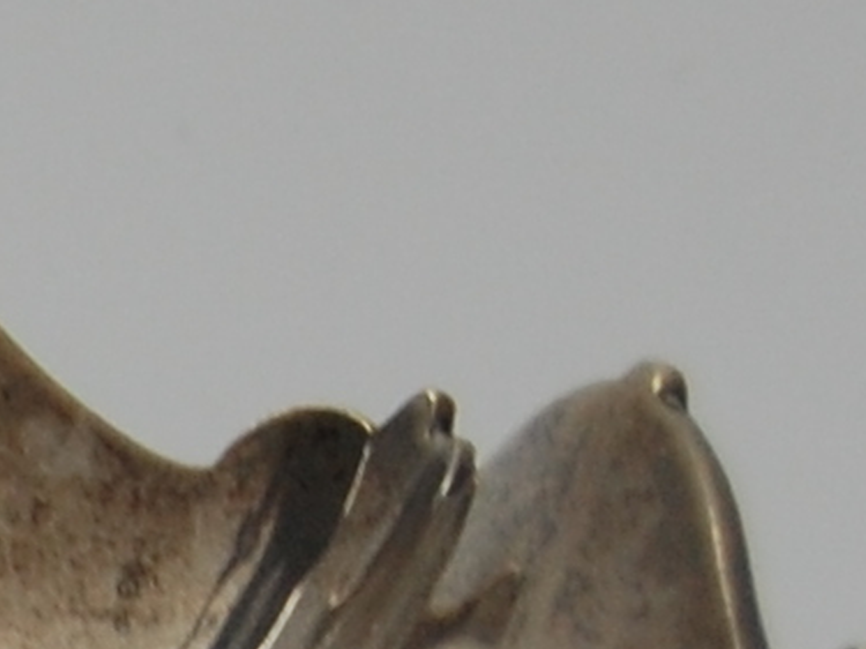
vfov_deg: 2.6
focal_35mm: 555
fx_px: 13880
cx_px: -1575
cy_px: 1903
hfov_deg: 3.5
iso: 400
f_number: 5.6
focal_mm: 48
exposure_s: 1/50
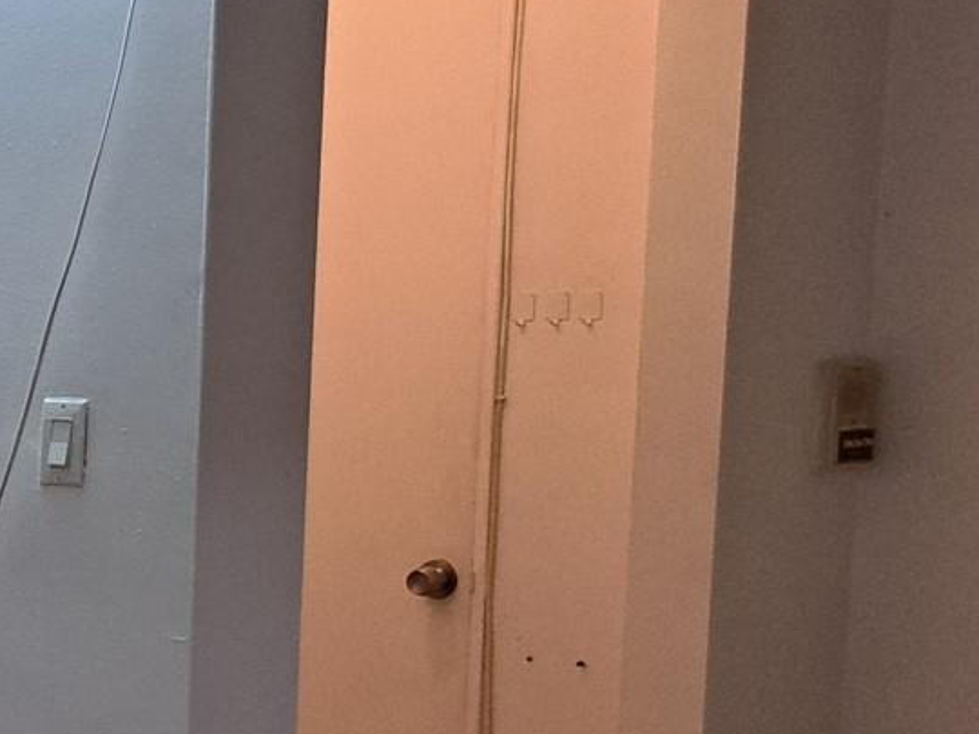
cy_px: 674
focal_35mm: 91
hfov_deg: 17.2
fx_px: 2574
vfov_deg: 16.0
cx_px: -845
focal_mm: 5.23
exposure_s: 1/60
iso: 125
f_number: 1.8
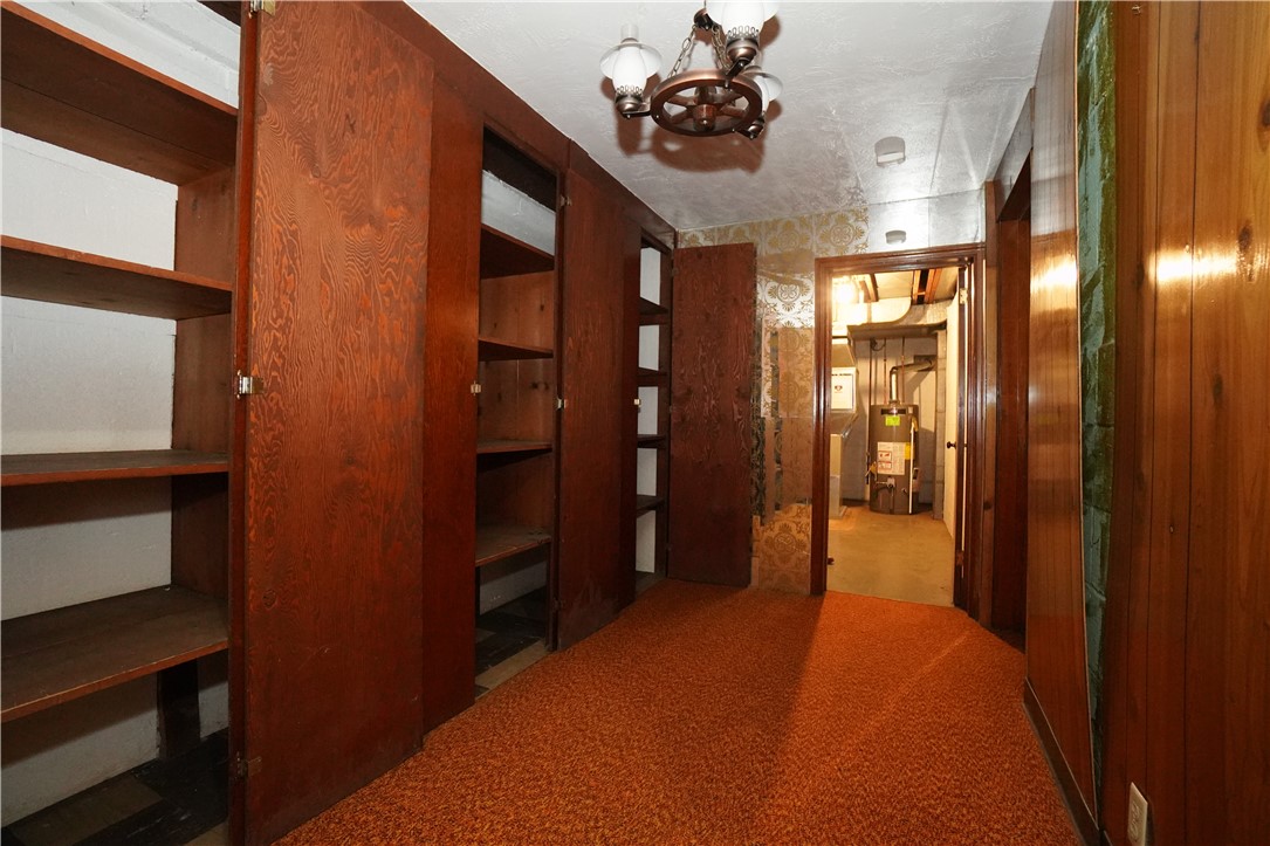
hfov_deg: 100.4
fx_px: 529
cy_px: 423
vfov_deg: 77.3
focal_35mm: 15
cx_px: 635
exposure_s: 1/60
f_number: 4
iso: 6400
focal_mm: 10
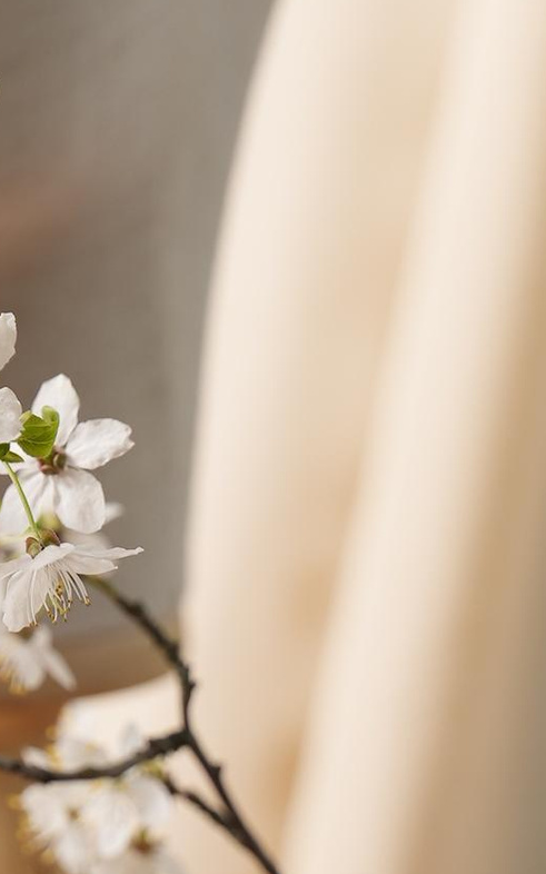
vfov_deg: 9.5
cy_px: 121
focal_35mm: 220
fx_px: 5252
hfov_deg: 5.8
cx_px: -459
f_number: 3.2
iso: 100
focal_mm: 44.3
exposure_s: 1/50
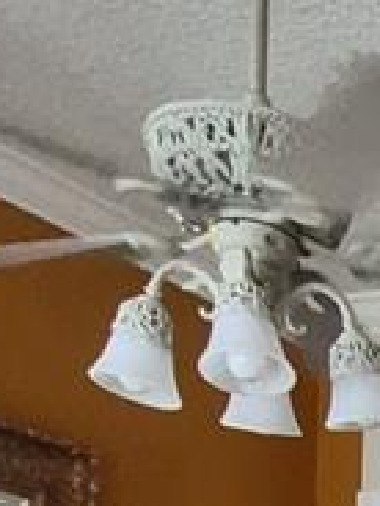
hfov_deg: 15.2
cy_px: 1031
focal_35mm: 85
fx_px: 1244
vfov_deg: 16.8
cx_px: 672
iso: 640
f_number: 2.2
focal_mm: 1.74
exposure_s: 1/60
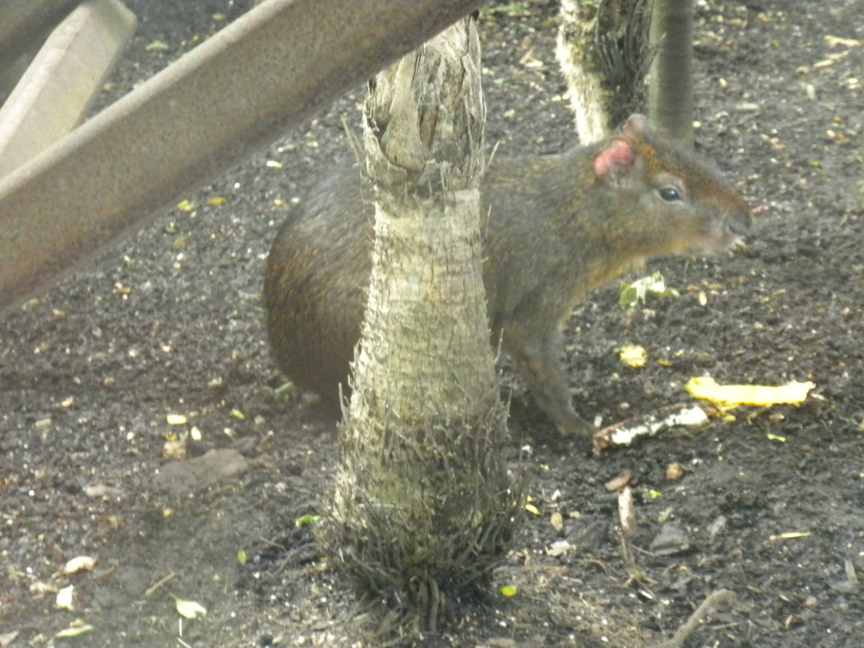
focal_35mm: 119
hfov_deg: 16.6
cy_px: 324
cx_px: 432
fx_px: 2970
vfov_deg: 12.5
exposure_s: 1/15.5
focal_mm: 21
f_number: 5.1
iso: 800
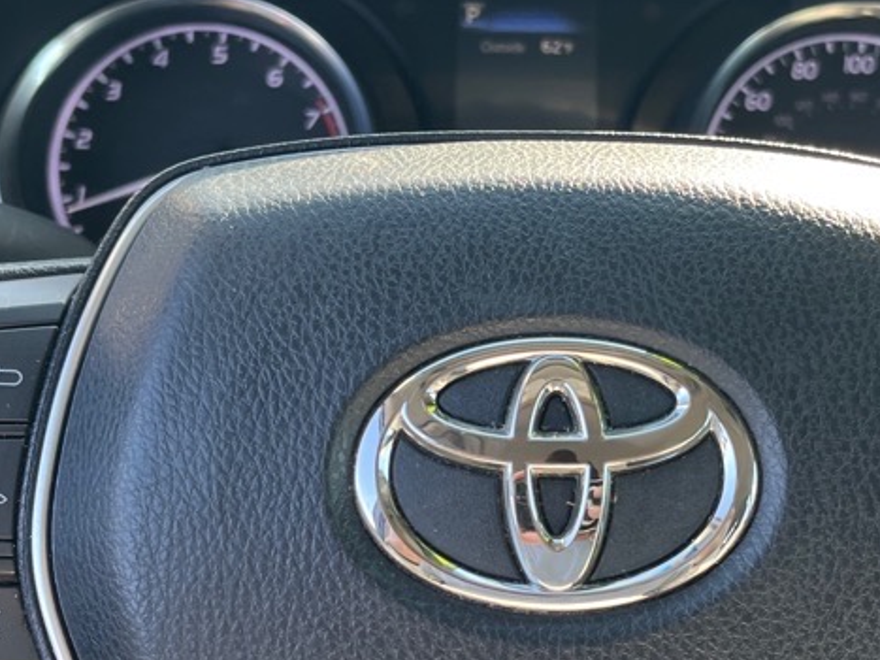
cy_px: 328
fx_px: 1449
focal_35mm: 57
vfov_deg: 25.6
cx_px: 524
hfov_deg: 33.7
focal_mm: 5.1
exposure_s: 1/121
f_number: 1.6
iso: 64
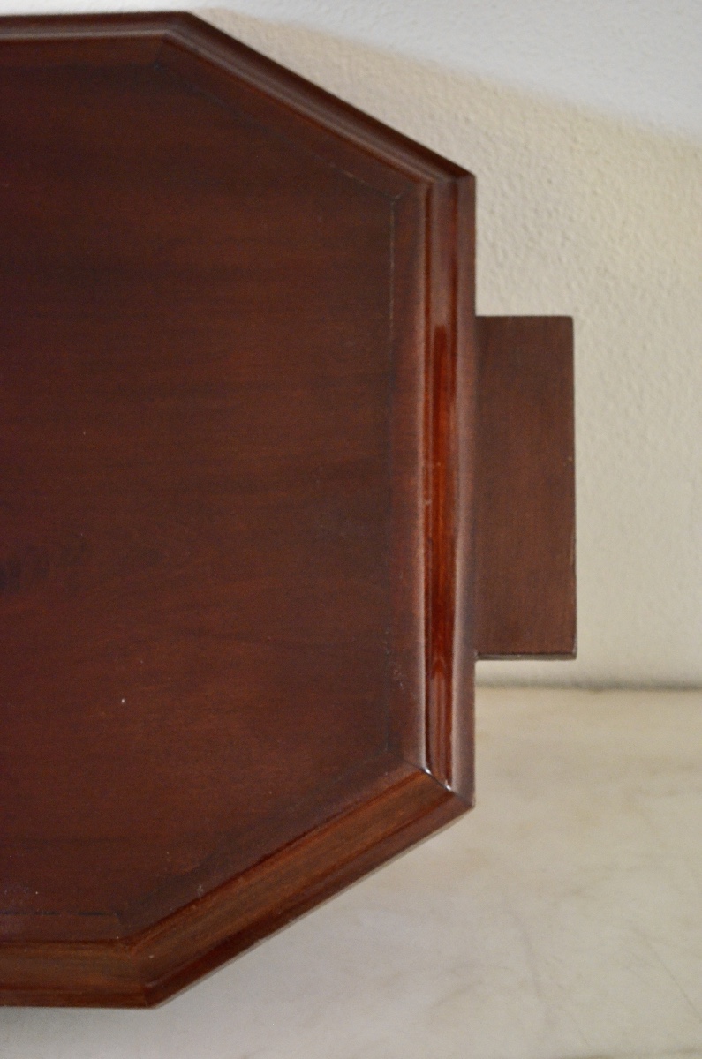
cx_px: 351
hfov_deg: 17.4
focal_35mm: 78
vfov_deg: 26.0
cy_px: 530
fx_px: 2291
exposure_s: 1/30
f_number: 5.6
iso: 2800
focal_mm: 52
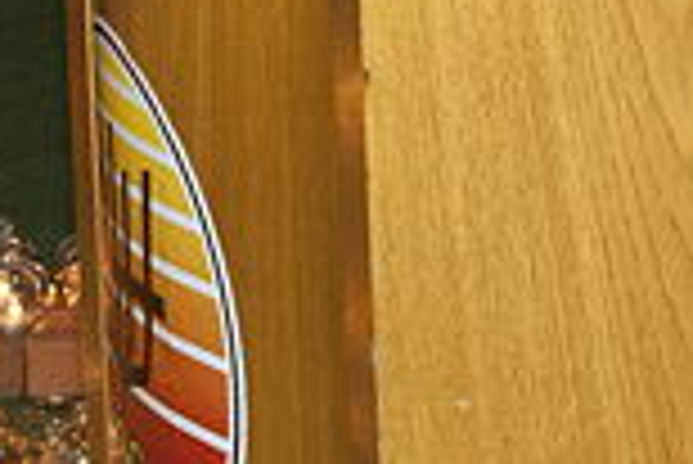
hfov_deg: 7.6
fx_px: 5241
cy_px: -604
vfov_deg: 4.9
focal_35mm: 272
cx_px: 292
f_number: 6.3
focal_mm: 35
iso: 640
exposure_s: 1/60
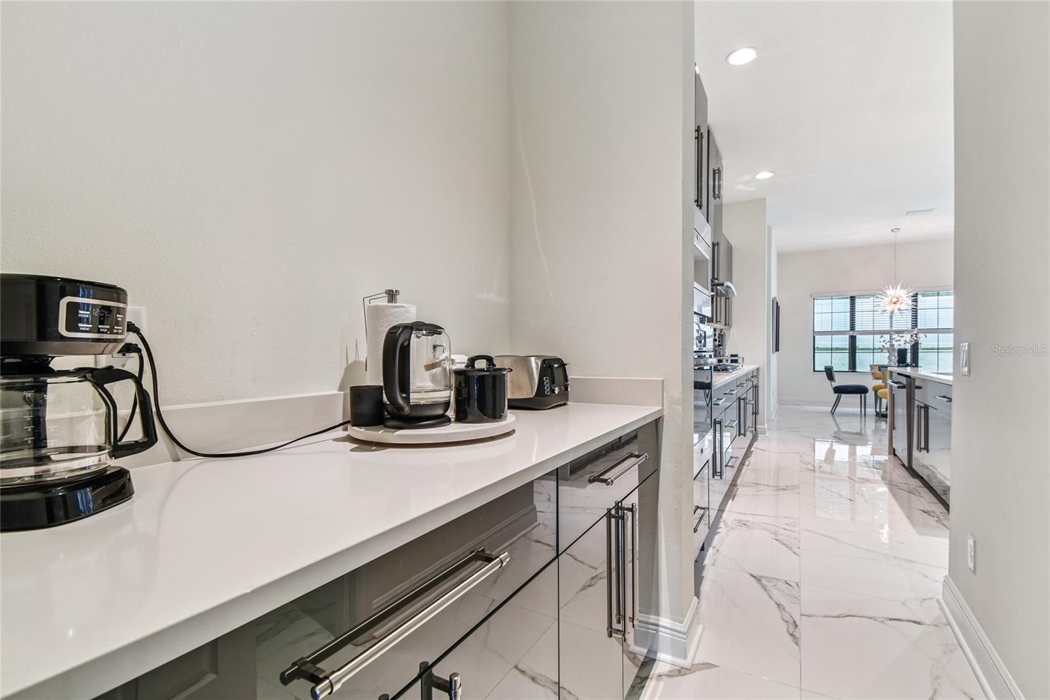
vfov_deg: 77.3
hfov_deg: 100.4
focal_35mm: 15
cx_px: 525
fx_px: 437
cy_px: 350
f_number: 7.1
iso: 100
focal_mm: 10
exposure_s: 1/3.33
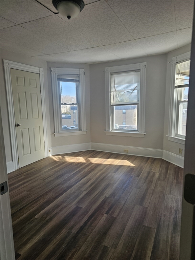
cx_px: 98
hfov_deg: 58.9
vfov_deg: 73.9
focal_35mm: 23
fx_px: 173
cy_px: 130
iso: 25
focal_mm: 6.3
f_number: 1.7
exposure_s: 1/120
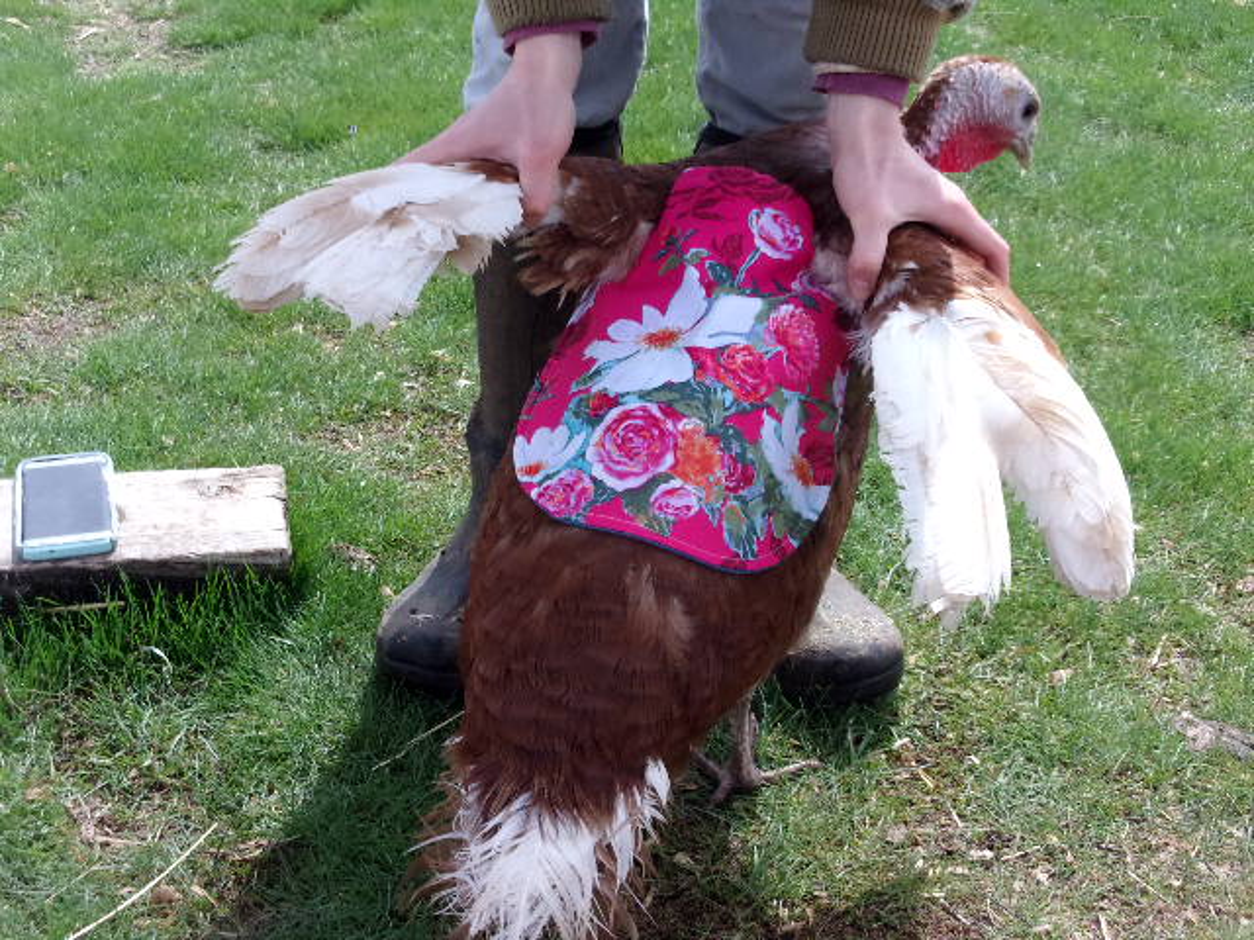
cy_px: 470
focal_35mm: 53
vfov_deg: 27.5
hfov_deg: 36.2
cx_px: 627
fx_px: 1920
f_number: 13.1
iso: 200
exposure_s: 1/100
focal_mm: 9.5
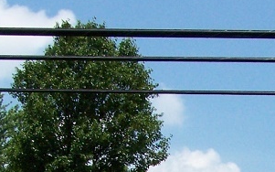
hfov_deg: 14.8
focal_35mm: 137
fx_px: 1027
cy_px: 323
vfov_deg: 9.1
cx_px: 323
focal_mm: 6.3
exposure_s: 1/1000
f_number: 5.6
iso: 160
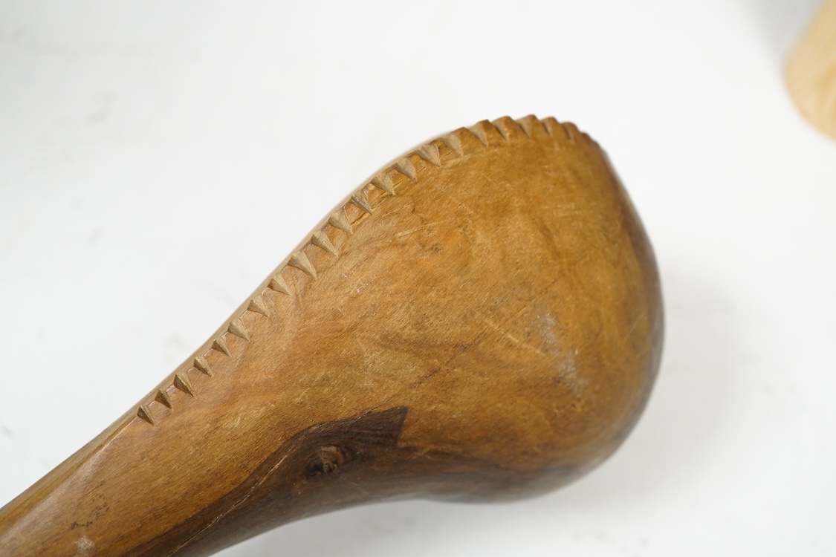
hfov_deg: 43.6
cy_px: 278
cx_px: 418
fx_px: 1045
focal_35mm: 45
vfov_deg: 29.9
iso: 2000
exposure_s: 1/125
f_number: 3.5
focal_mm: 30
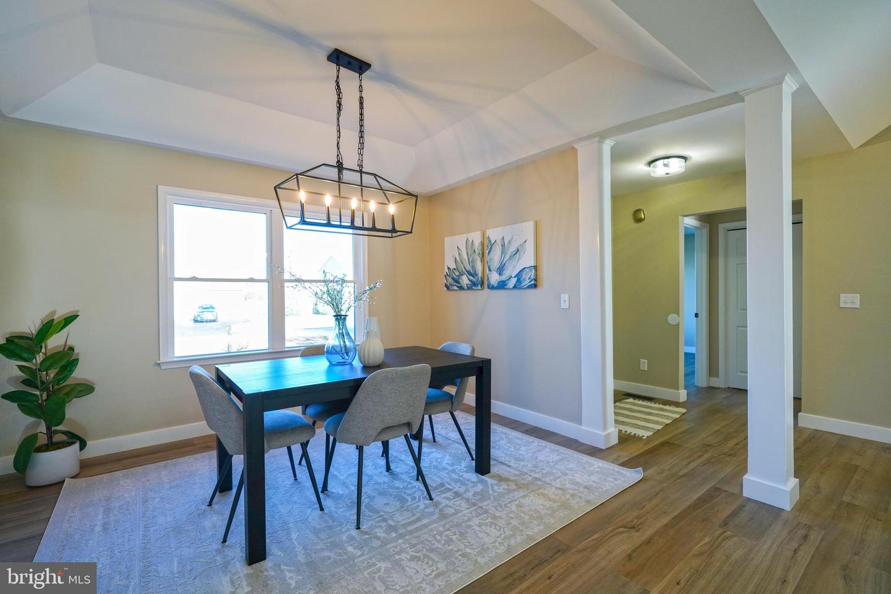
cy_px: 297
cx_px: 446
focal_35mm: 16
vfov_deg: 73.7
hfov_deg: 96.7
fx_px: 396
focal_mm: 16
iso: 800
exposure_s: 1/160
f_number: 4
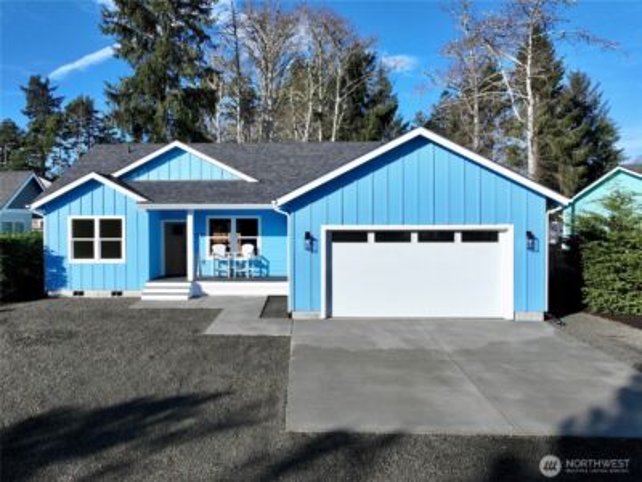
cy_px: 241
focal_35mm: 24
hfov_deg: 71.6
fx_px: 445
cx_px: 321
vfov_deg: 56.8
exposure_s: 1/2500
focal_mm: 12.29
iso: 140
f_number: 2.8
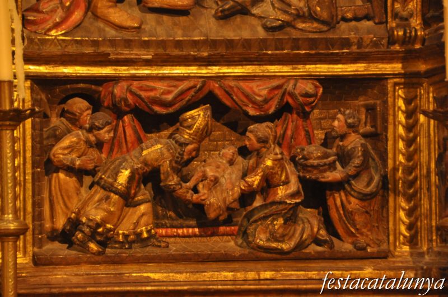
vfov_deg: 6.8
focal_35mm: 202
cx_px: 224
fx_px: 2516
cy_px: 148
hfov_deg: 10.2
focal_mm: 135
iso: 1600
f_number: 5.6
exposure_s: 1/10
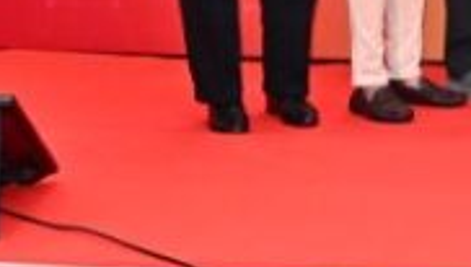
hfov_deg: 14.5
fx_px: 1676
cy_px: -262
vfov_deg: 8.6
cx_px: 792
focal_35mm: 134
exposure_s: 1/125
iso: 2500
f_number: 5.6
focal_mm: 33.5
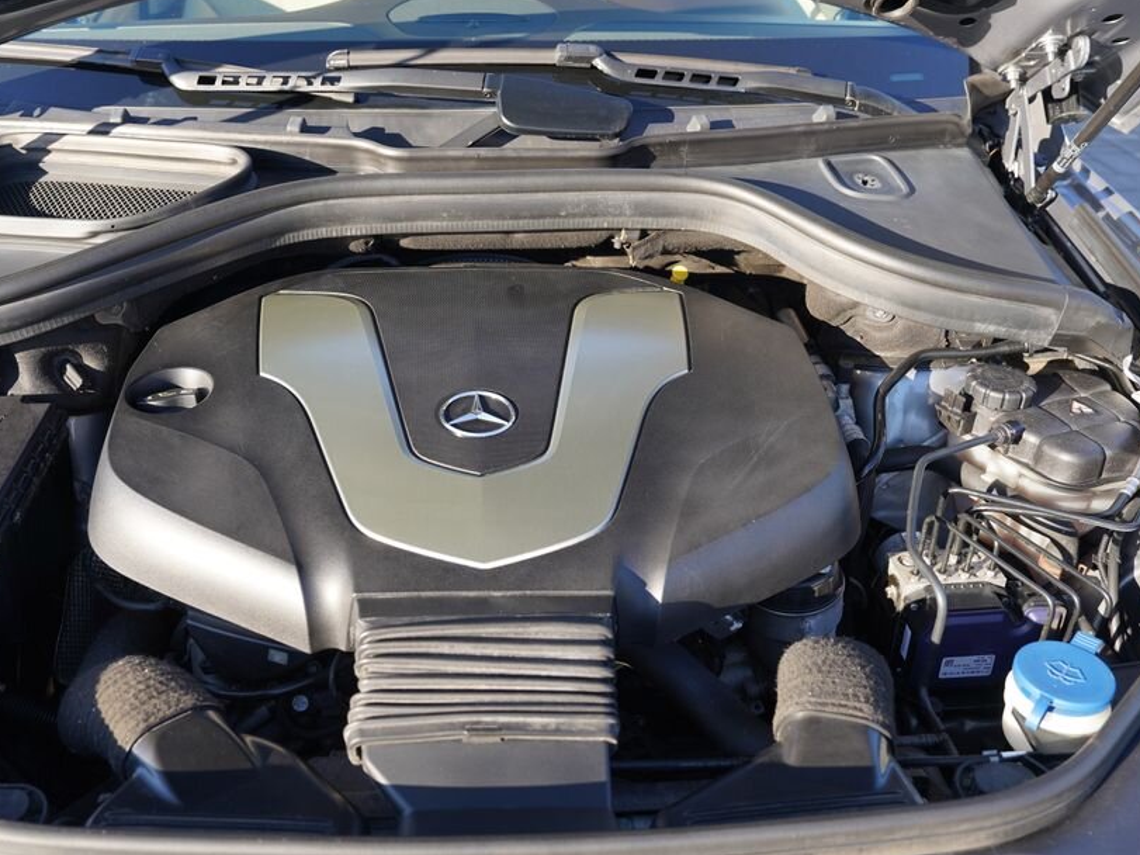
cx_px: 485
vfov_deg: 41.7
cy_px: 382
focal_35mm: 34
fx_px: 1120
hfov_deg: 53.8
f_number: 5
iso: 100
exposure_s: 1/100
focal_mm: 28
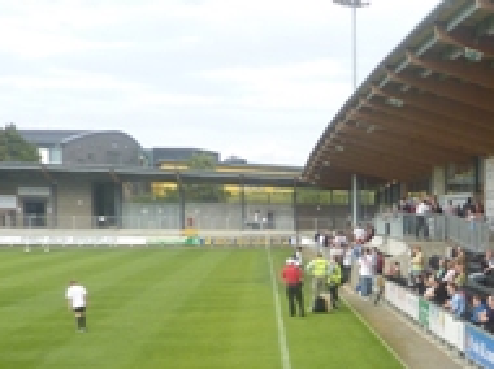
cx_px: 715
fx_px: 1126
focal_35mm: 79
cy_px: 325
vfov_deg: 18.3
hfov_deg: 21.3
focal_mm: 4.1
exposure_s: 1/100
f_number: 4
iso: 80
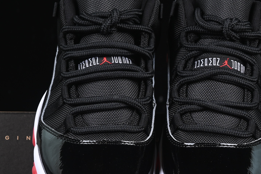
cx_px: 151
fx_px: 1058
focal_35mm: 146
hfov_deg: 14.1
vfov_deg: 9.4
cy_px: 125
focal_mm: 50
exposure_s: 1/60
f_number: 6.3
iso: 160
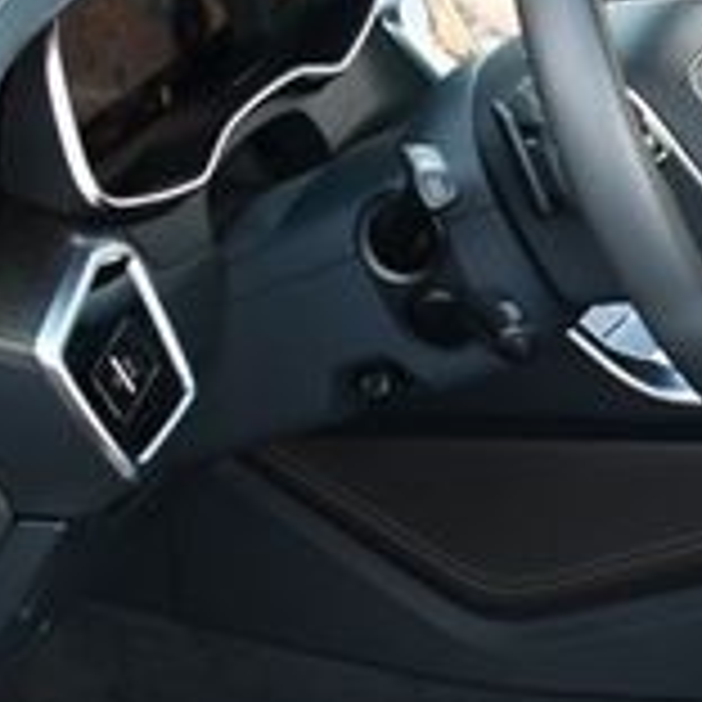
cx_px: 990
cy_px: 508
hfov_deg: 13.2
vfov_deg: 13.8
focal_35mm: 126
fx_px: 2891
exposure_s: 1/250
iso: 640
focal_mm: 18
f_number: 3.5
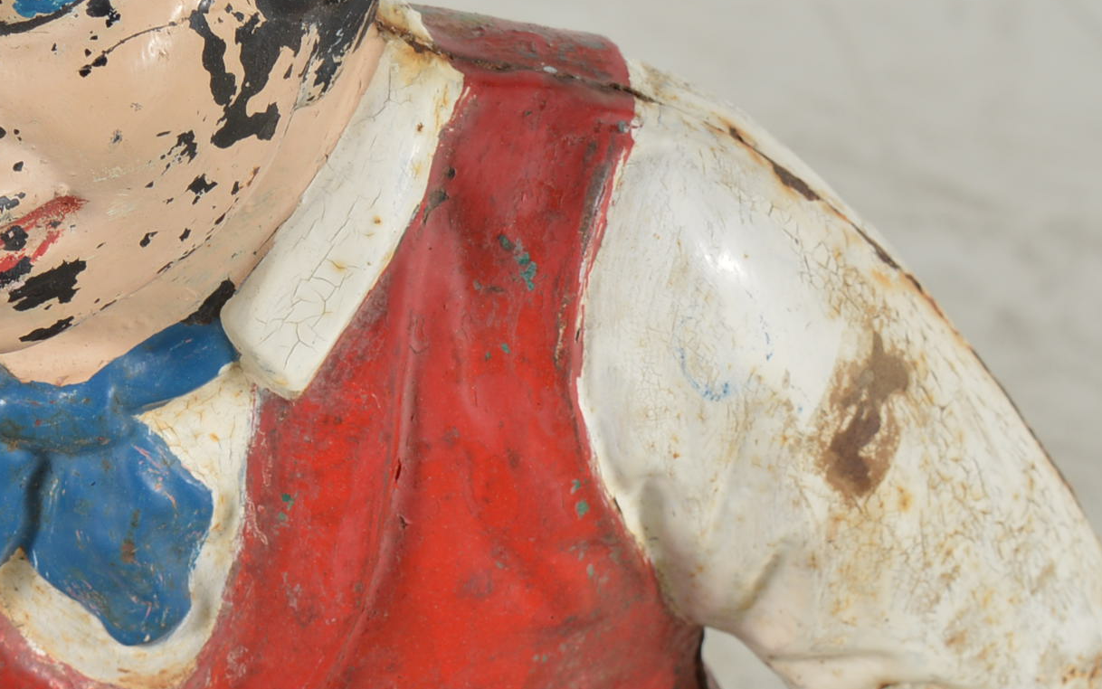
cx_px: -51
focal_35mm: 181
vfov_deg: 7.3
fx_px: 5437
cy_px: 334
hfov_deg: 11.4
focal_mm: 48
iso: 100
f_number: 11
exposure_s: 1/125
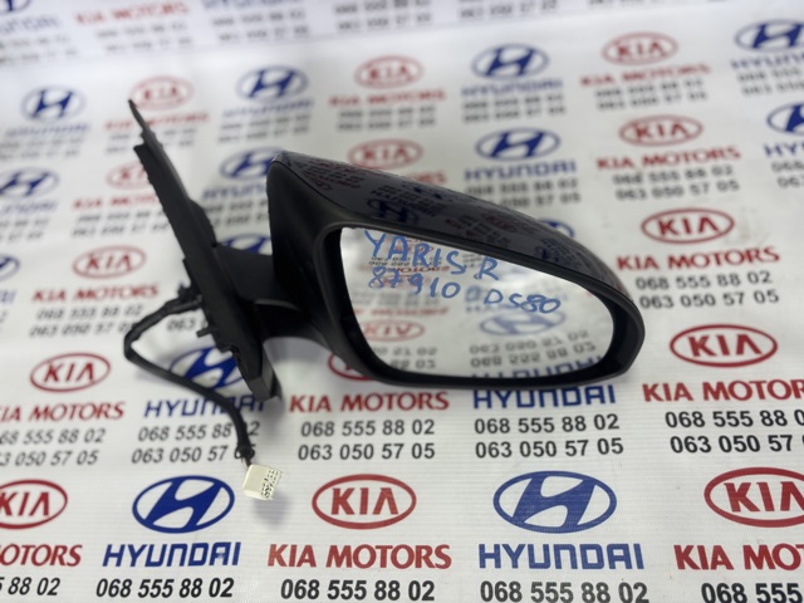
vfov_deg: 53.1
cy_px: 302
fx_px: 604
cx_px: 402
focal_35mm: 26
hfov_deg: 67.3
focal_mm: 5.96
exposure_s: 1/121
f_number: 1.6
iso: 100
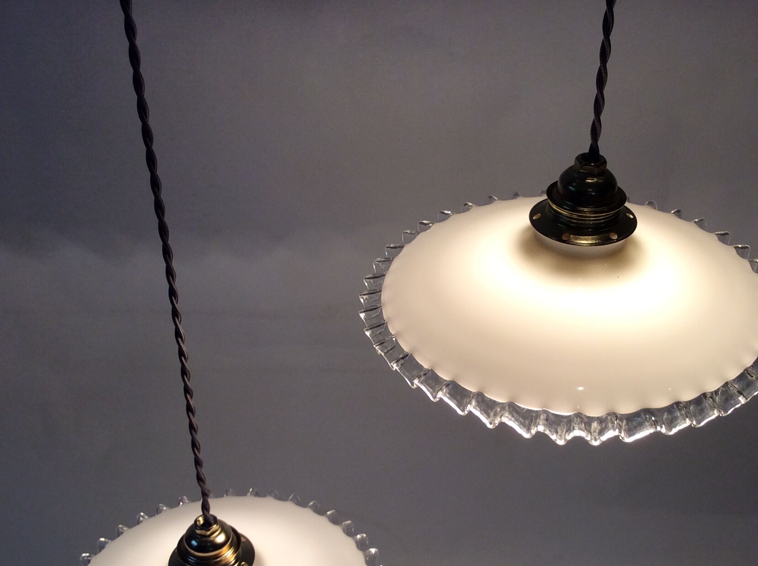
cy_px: 404
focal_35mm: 50
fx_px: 1093
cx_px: 435
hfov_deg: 38.2
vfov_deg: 28.7
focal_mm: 3.3
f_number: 2.4
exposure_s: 1/131
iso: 32
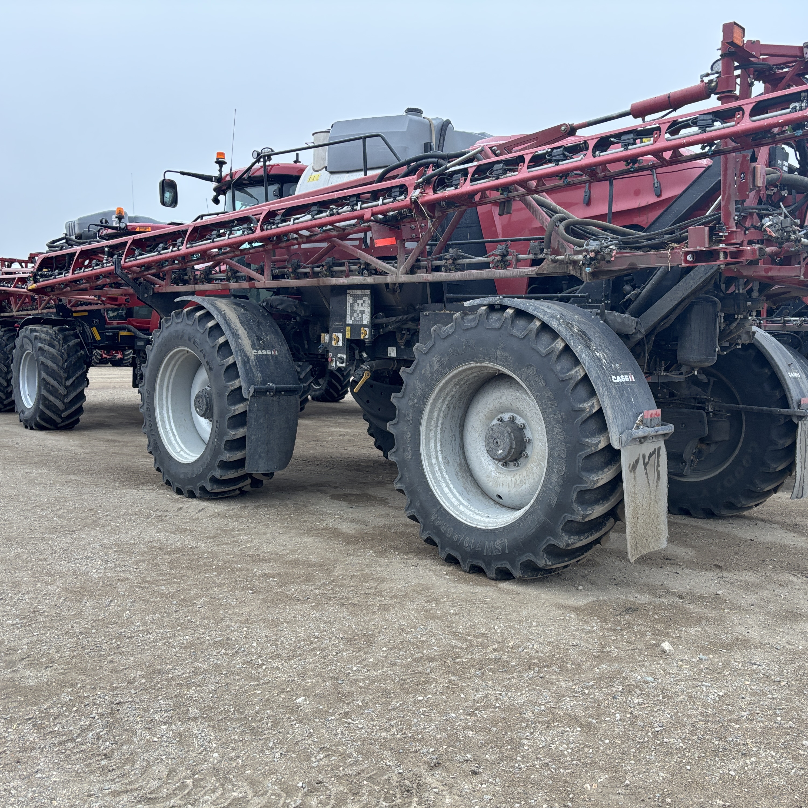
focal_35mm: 31
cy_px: 407
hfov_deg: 52.3
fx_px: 819
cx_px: 466
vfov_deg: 52.5
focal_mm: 5.96
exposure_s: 1/88
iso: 125
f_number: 1.6
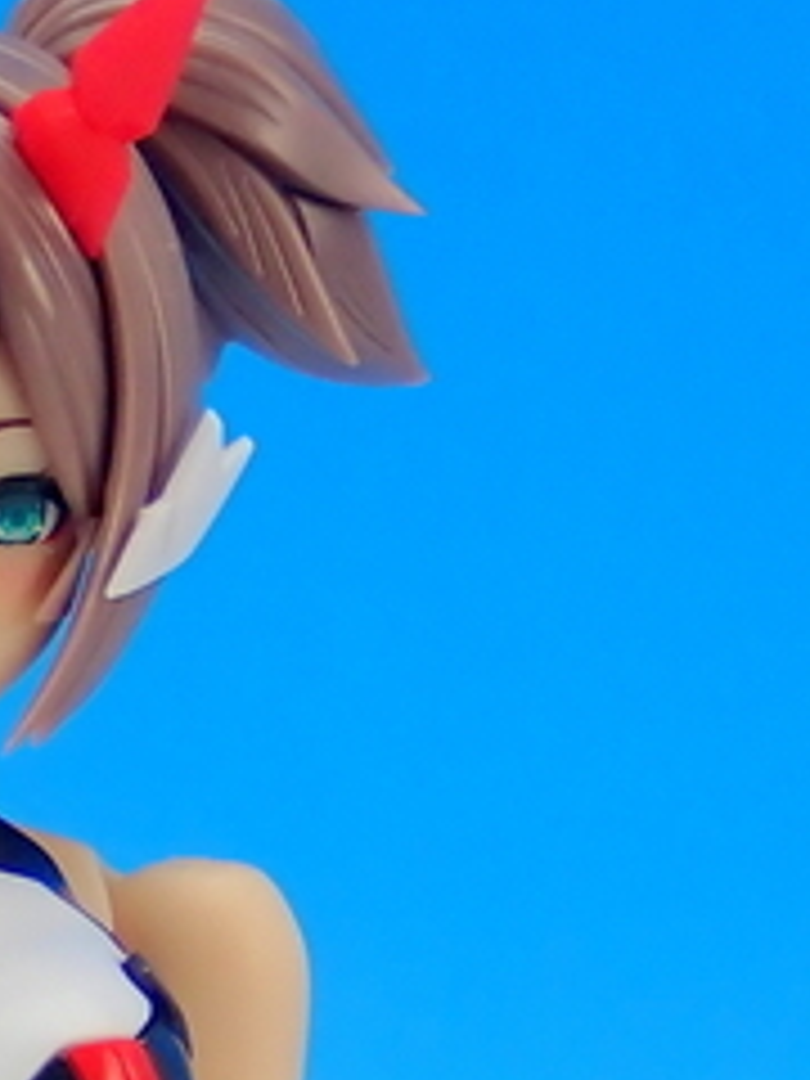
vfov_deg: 5.9
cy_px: 2070
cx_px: -94
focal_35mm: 328
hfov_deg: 4.5
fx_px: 10233
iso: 100
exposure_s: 1/15
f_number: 4.1
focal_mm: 13.65
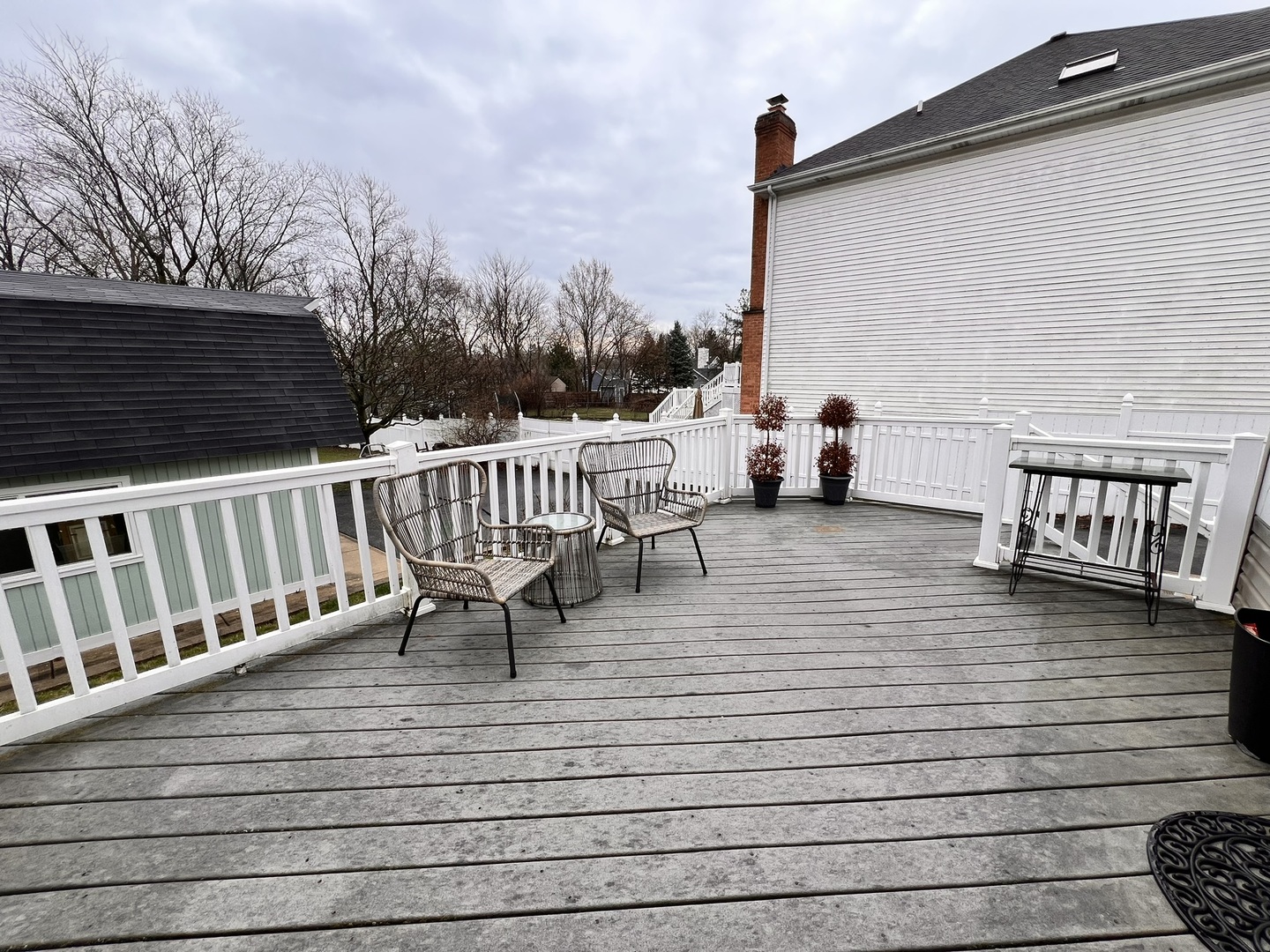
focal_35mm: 13
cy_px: 476
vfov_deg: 89.9
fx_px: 477
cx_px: 635
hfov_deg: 106.2
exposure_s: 1/558
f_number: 1.8
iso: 32
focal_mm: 1.57
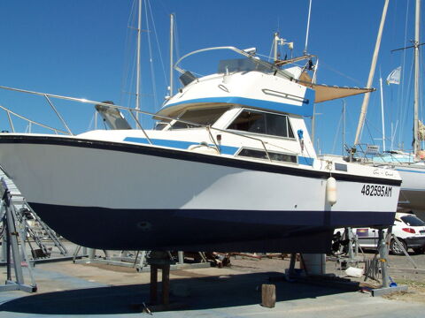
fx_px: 589
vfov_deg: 30.3
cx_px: 212
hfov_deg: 39.7
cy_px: 159
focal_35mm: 48
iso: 80
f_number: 5.6
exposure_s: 1/640
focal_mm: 8
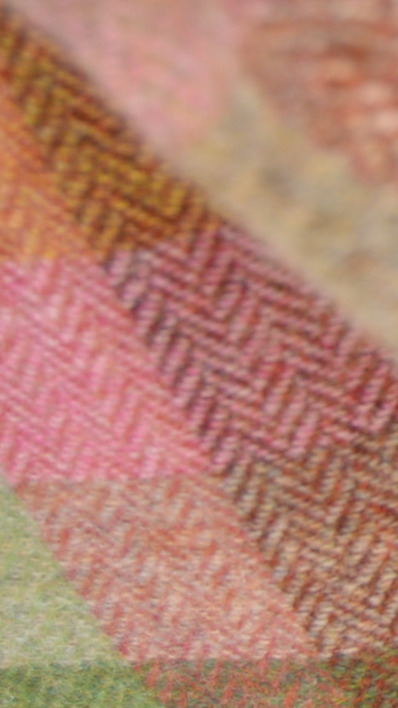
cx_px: 1201
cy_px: 12
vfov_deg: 14.0
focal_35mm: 152
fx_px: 2853
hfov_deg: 7.1
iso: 200
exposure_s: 1/30
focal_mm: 28
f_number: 5
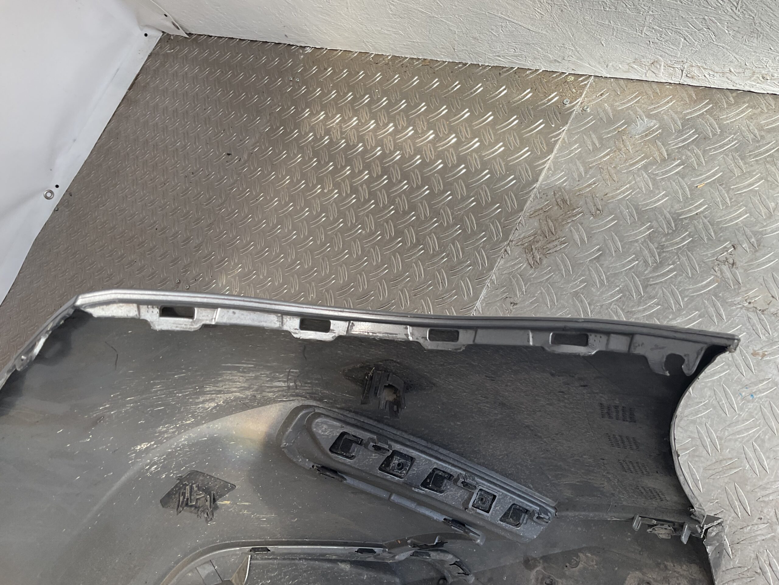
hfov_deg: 61.7
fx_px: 653
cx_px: 390
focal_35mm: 29
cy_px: 292
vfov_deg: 48.2
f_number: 1.8
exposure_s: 1/310
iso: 16
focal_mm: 3
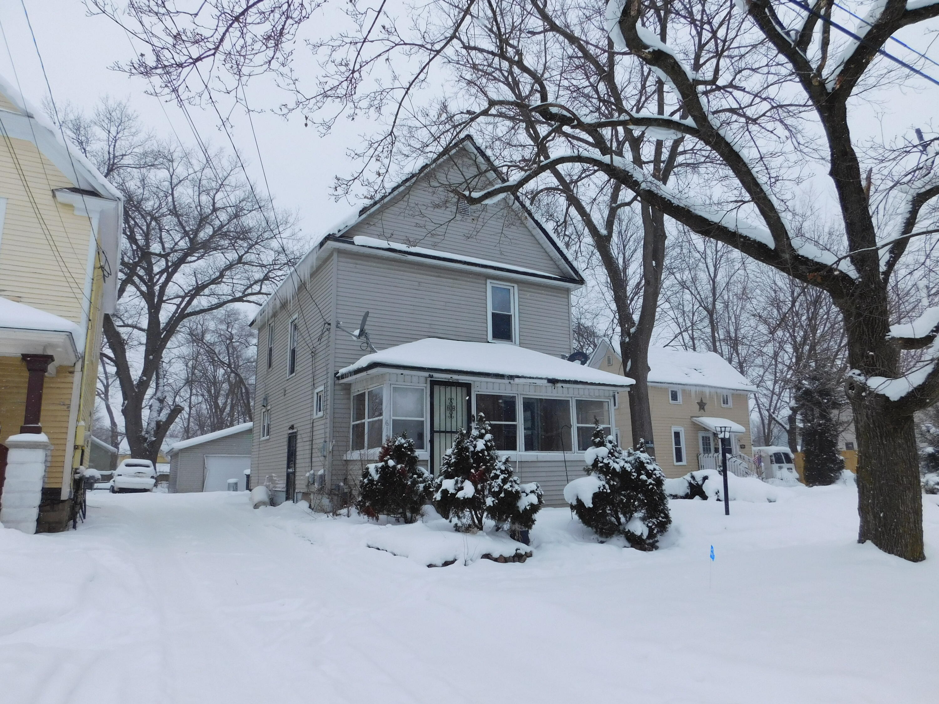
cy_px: 352
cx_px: 470
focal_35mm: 23
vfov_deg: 58.9
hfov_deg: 73.9
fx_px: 624
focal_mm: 4
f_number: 6
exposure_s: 1/500
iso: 125
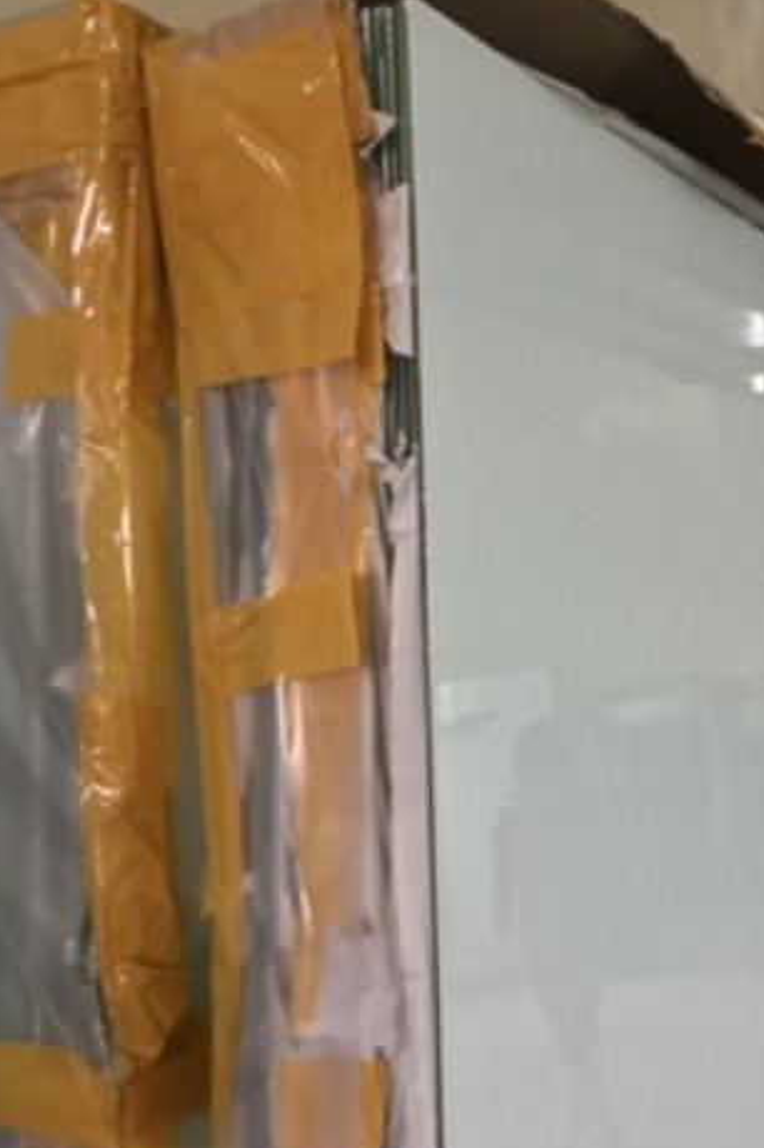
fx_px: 1339
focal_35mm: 42
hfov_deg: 31.3
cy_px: 586
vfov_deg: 46.4
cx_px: 579
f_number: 2.2
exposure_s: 1/33
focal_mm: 4.15
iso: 160
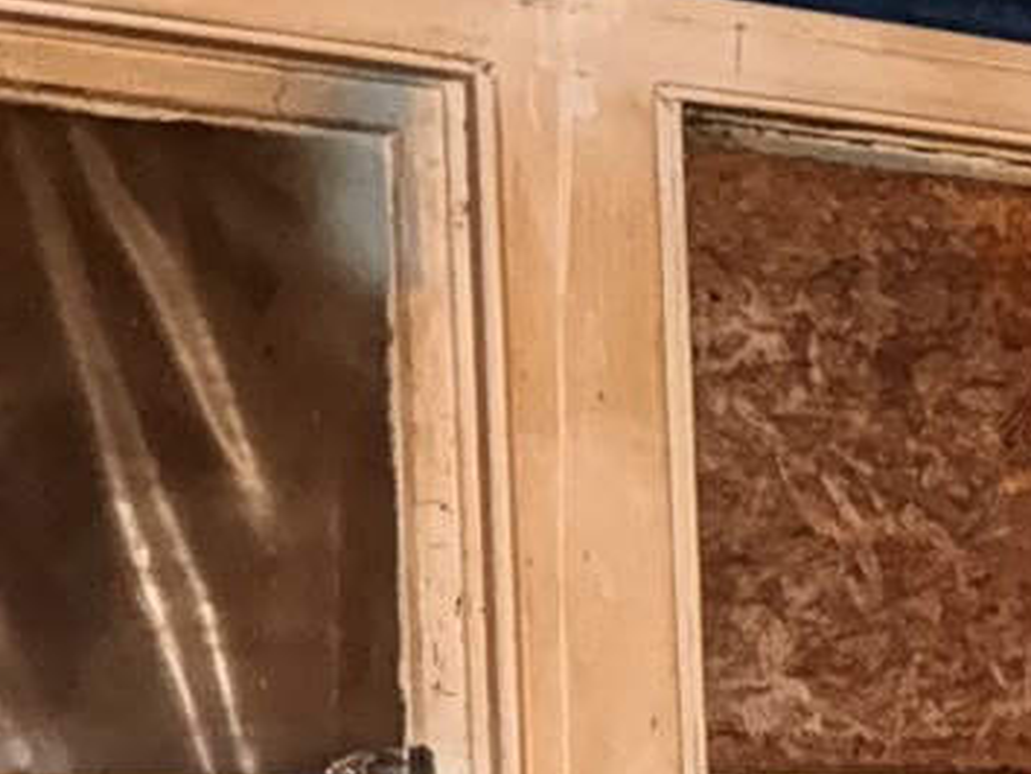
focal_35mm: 130
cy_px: 1085
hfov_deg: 12.9
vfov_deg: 11.1
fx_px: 3875
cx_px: 2164
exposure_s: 1/4
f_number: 1.78
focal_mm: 6.76
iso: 800
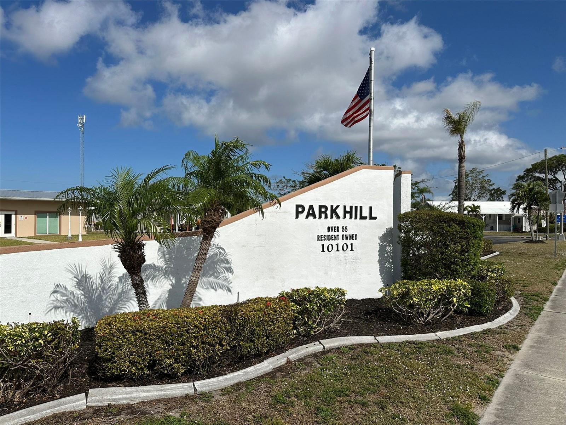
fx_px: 392
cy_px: 212
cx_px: 283
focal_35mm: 24
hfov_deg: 71.6
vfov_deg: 56.8
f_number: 1.78
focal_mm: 6.86
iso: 80
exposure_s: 1/13699
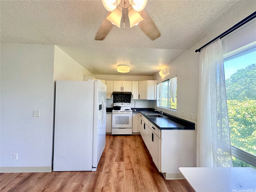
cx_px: 128
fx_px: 104
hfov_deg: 102.1
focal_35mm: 14
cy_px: 96
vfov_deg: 85.7
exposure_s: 1/120
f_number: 2.2
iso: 64
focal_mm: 2.22
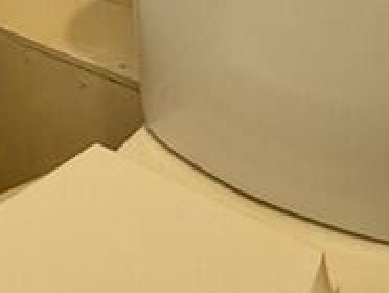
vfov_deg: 13.2
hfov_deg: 24.9
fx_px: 866
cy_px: -450
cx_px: 310
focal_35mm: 77
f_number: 2.2
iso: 250
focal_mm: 2.22
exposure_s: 1/100
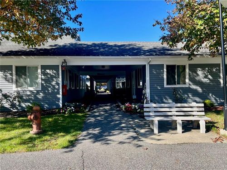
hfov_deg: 67.3
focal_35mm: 26
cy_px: 85
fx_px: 170
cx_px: 114
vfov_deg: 53.1
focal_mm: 5.7
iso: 50
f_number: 1.5
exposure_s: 1/1597
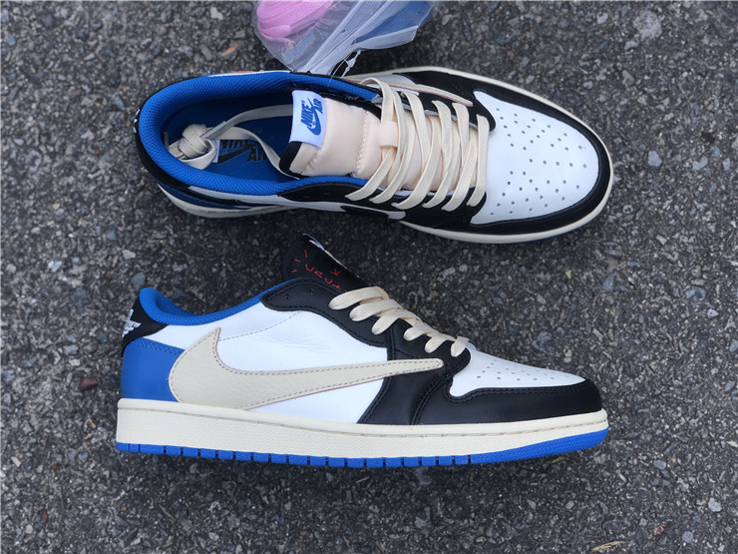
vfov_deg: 28.0
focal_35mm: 52
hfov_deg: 36.8
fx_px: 1109
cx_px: 369
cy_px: 277
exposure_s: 1/120
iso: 20
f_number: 2.4
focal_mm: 6
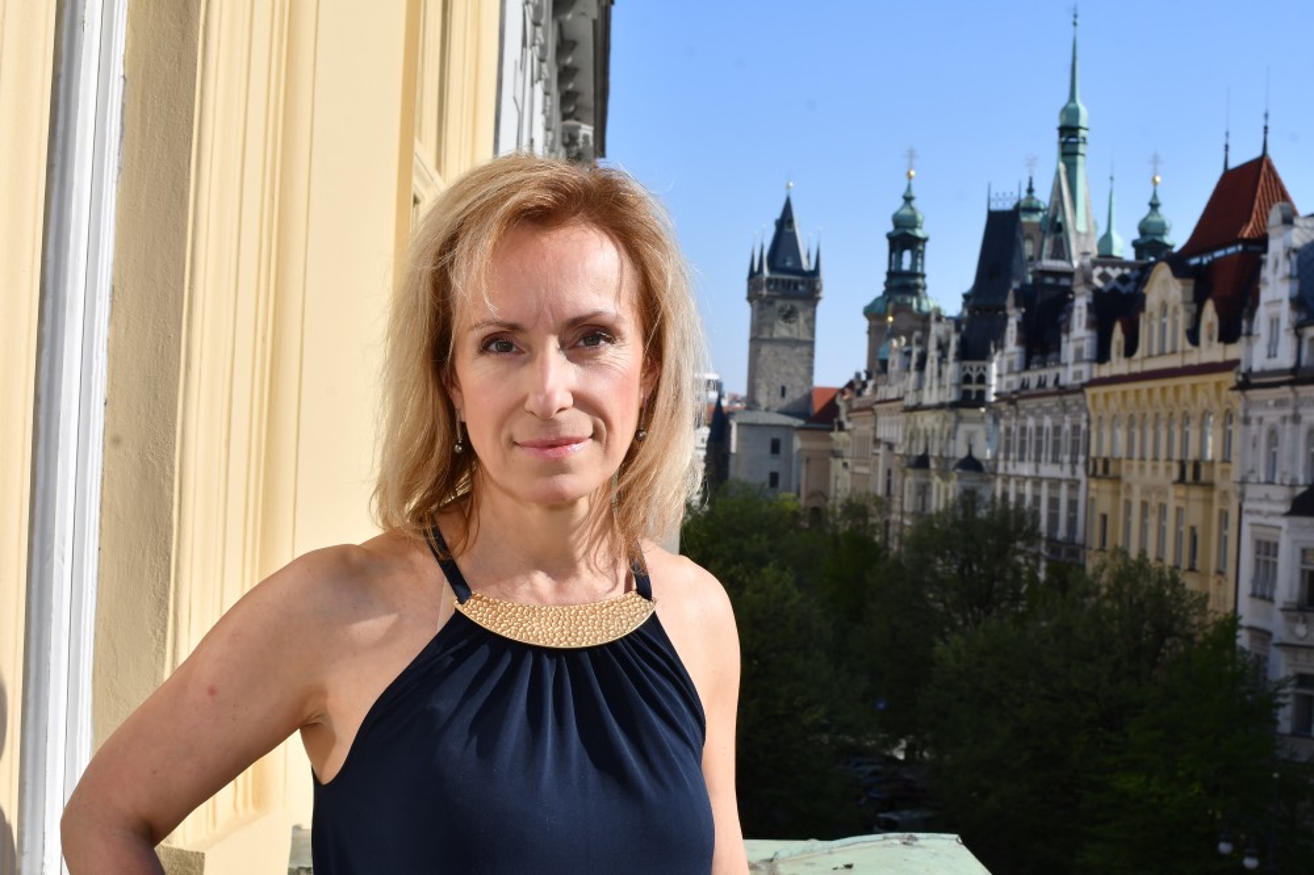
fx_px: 1916
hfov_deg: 37.9
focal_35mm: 52
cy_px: 438
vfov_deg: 25.7
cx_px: 657
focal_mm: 35
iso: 100
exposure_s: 1/250
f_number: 10
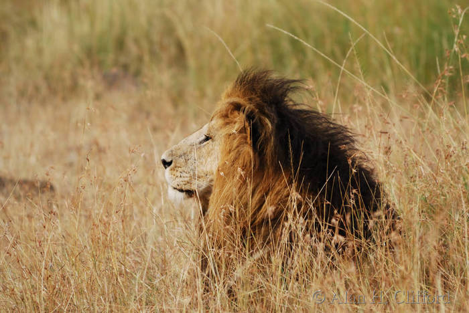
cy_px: 156
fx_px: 7823
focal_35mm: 600
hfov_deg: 3.4
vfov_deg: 2.3
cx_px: 234
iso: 450
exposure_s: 1/400
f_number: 5.6
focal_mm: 400
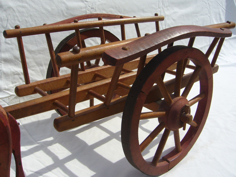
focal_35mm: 35
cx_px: 118
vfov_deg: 40.7
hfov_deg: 52.6
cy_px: 88
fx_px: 239
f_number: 5.6
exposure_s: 1/400
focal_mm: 5.8
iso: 80
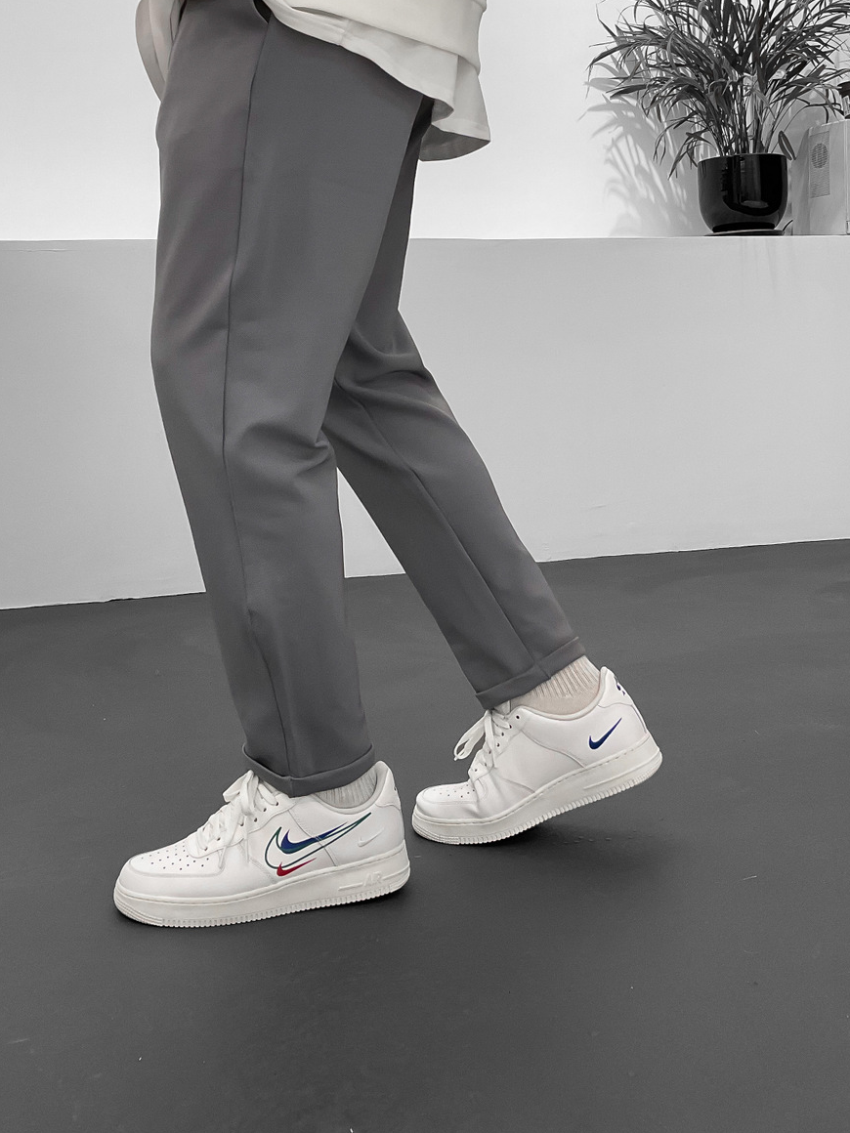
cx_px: 385
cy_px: 387
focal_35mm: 40
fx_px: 1310
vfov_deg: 46.1
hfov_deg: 35.9
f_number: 1.8
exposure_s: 1/100
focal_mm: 3
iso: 50
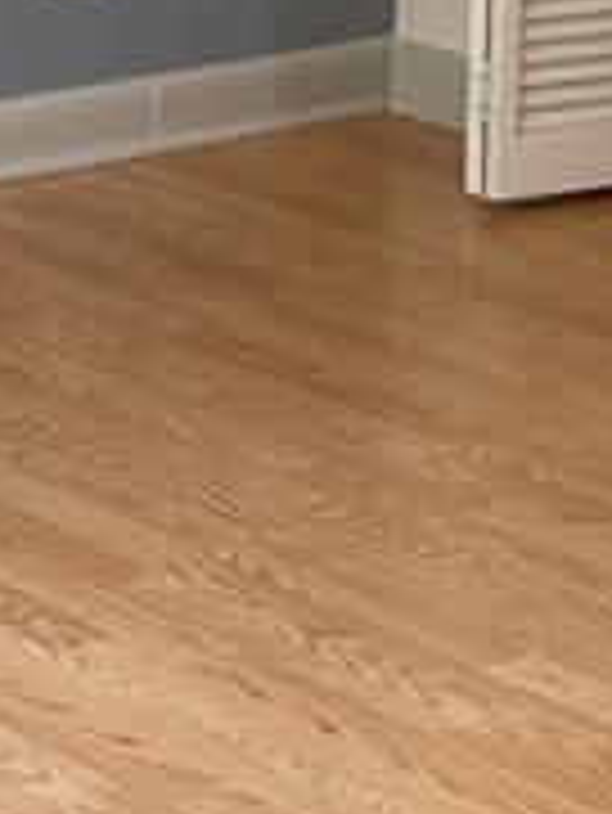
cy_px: -130
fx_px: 4050
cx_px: 1004
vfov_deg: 11.3
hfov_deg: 8.4
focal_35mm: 172
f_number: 1.6
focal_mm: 5.1
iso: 50
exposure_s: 1/121
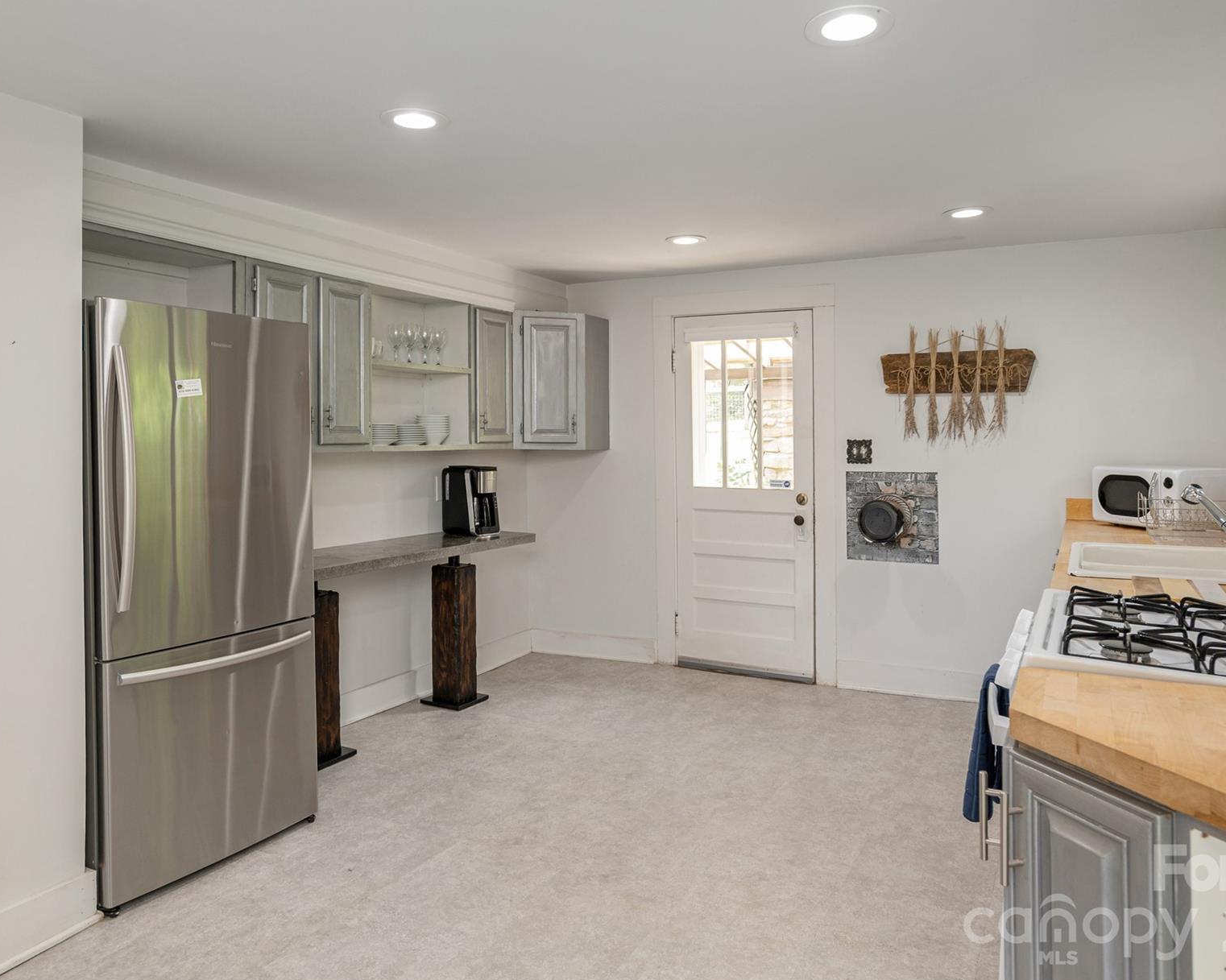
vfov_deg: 58.7
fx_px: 871
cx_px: 594
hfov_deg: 70.3
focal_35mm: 24
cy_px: 446
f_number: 7.1
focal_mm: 19
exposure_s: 1/40
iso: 320
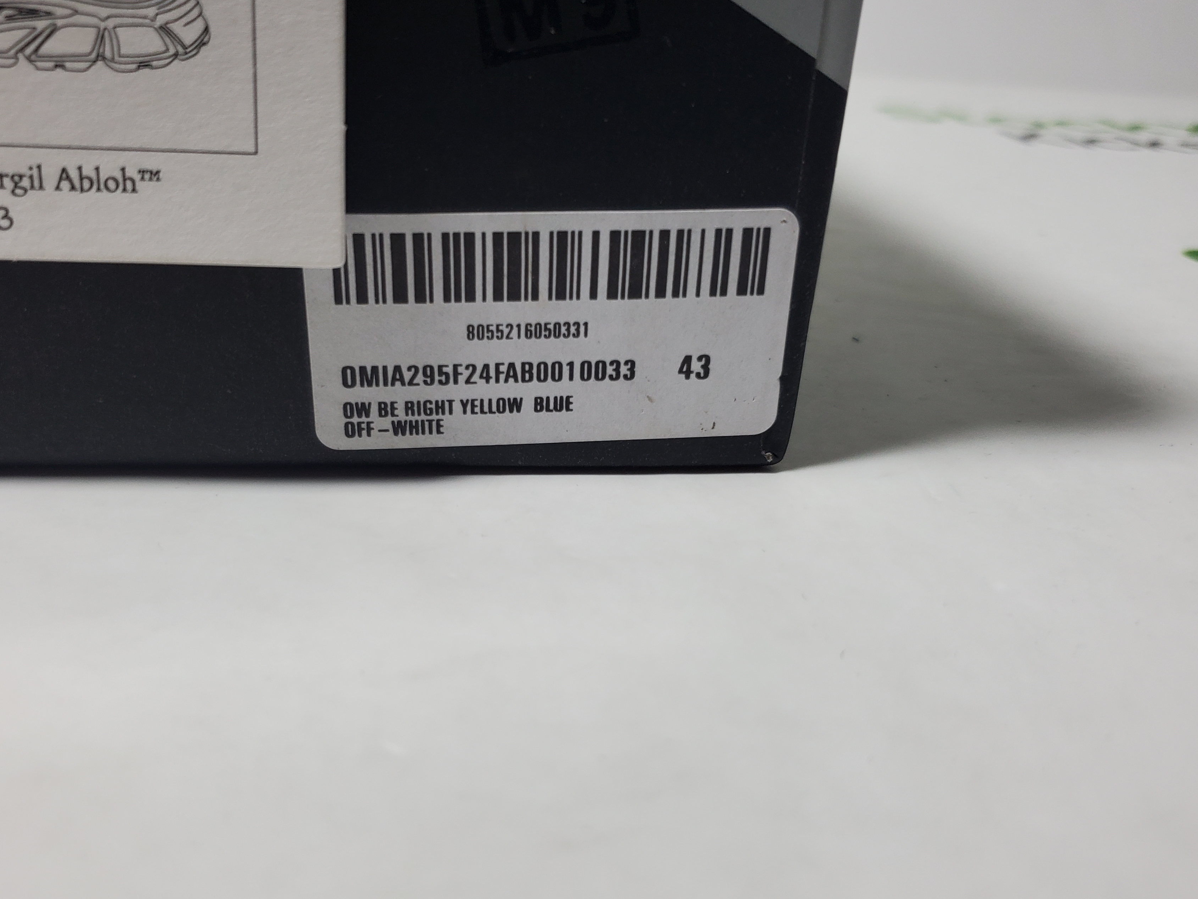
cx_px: 561
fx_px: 1073
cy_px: 471
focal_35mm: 31
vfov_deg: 45.4
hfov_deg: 58.3
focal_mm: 4.3
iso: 50
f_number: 1.5
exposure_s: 1/423
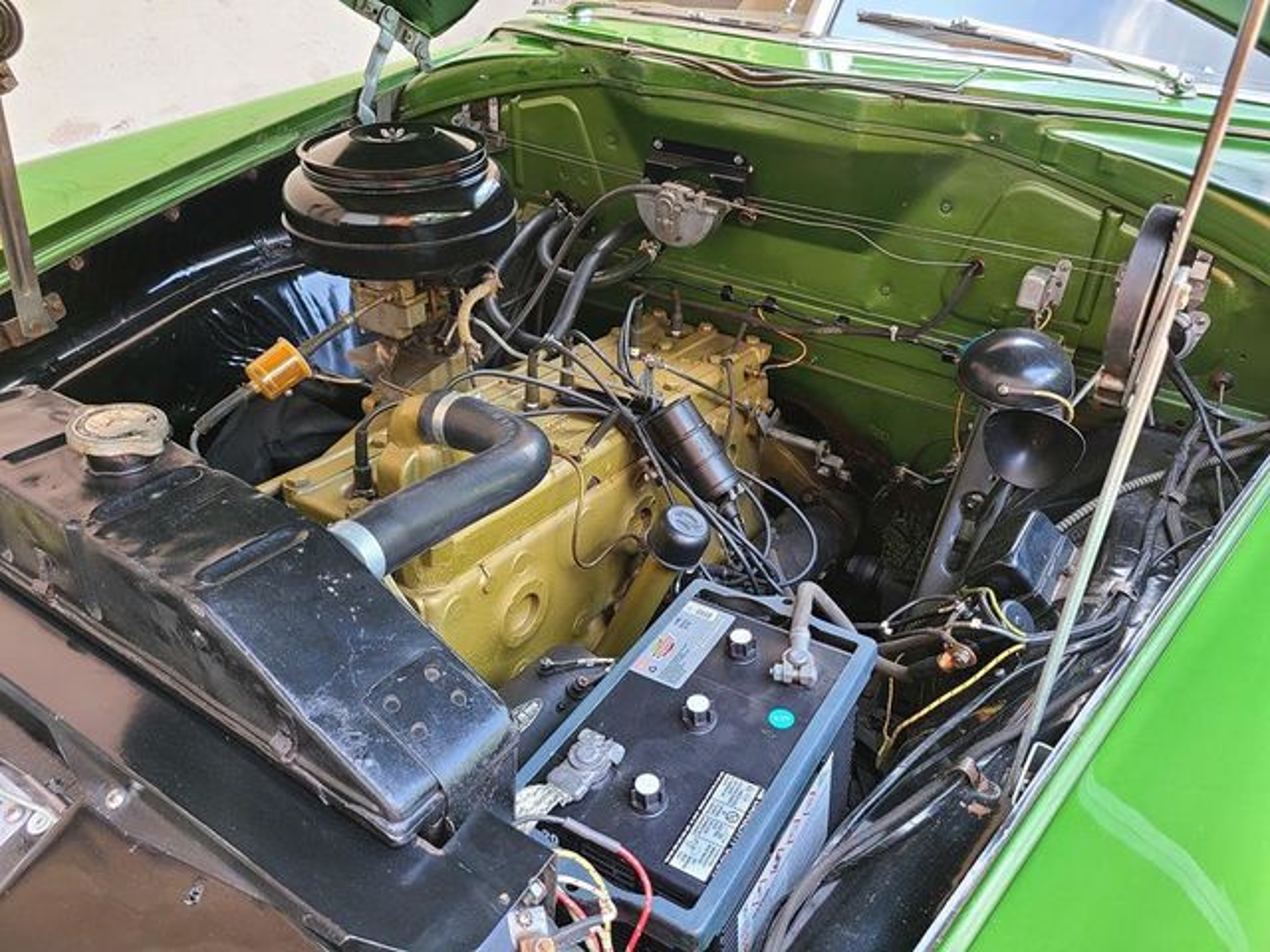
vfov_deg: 53.1
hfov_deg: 67.3
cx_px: 635
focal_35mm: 26
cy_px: 476
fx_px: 954
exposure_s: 1/50
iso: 50
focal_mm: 5.4
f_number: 1.8
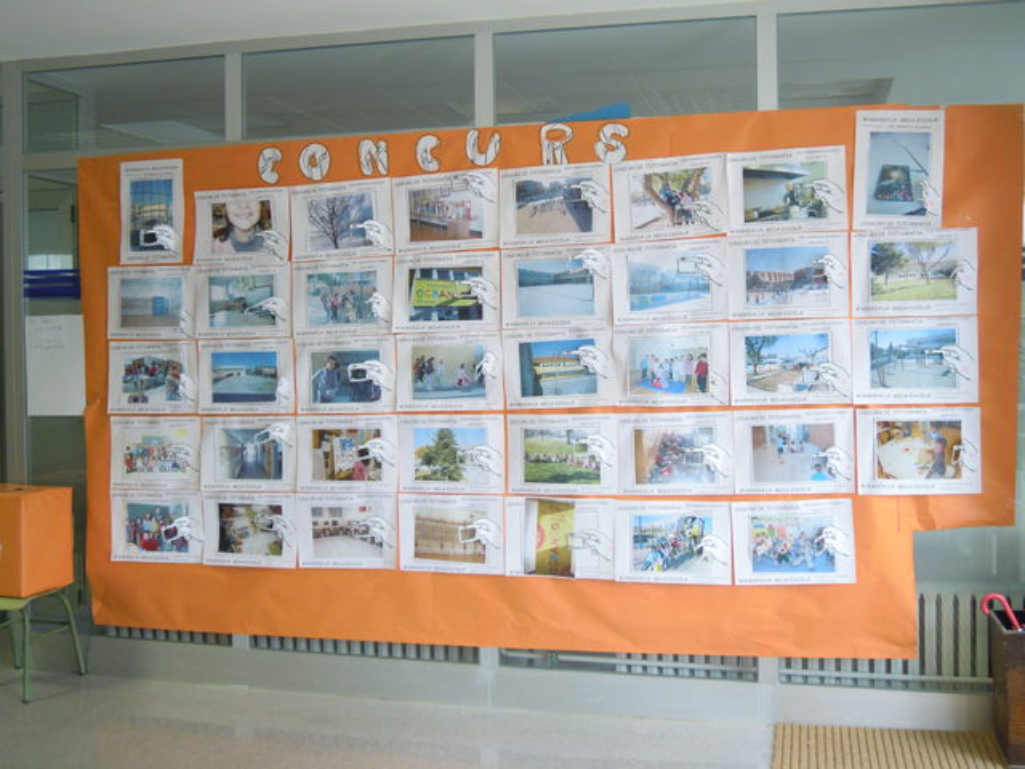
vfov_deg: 39.7
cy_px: 384
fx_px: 1066
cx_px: 512
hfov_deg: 51.4
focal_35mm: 36
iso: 220
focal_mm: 6.4
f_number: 3
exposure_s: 1/40
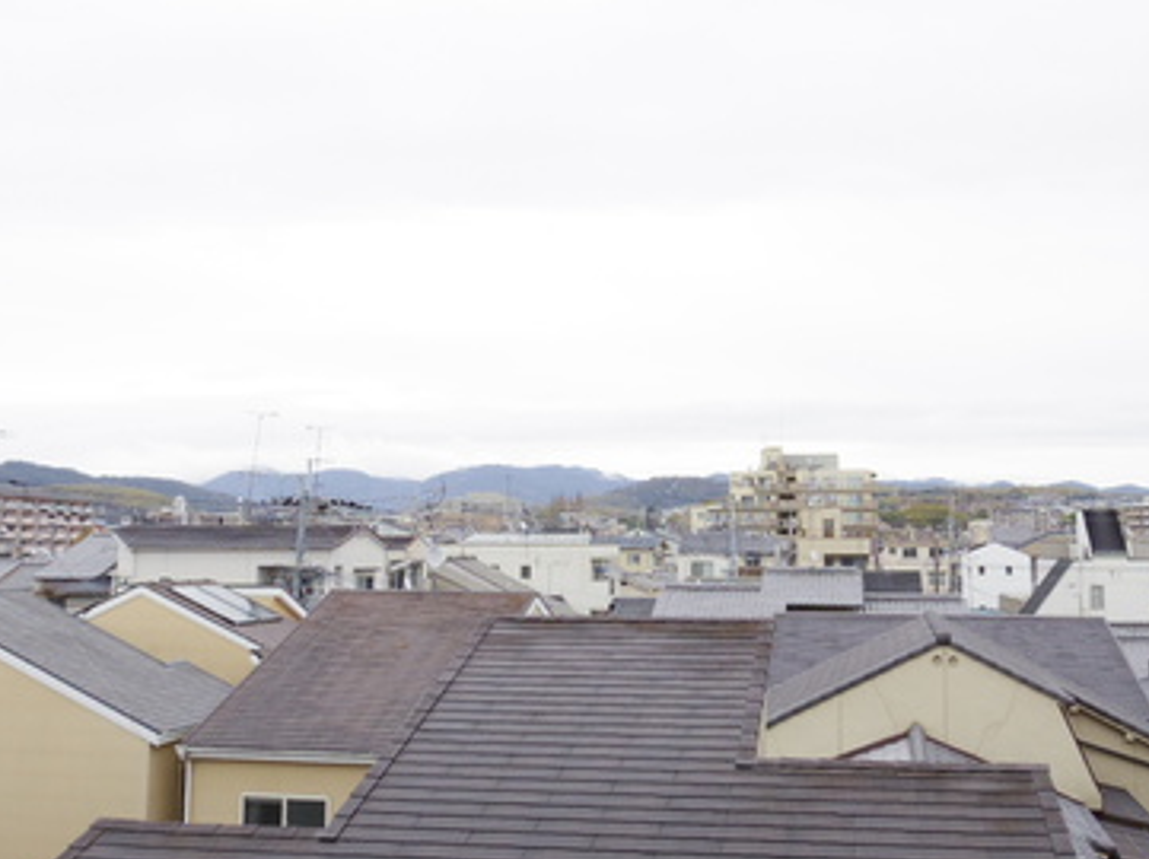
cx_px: 668
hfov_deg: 55.1
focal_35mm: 33
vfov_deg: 42.9
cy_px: 415
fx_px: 1094
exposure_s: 1/100
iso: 200
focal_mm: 3.8
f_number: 4.5
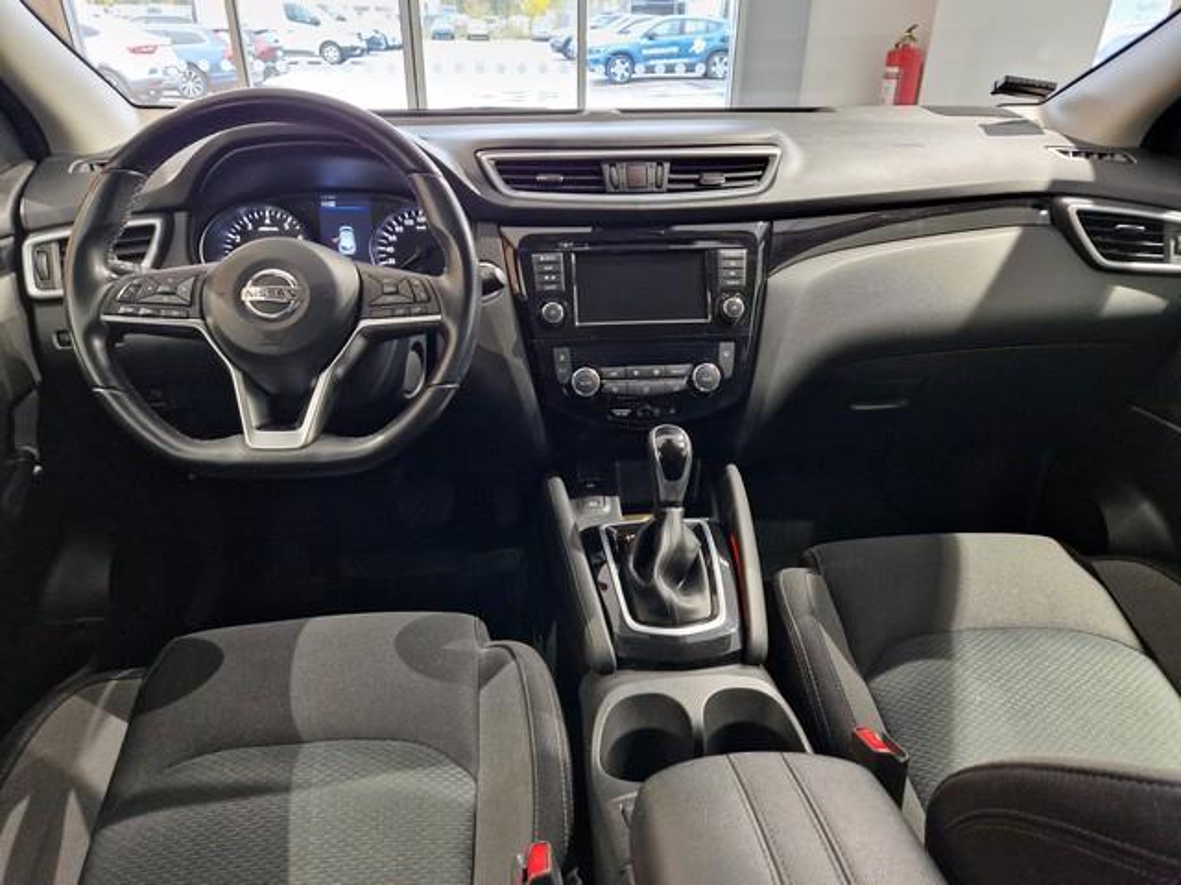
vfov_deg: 58.9
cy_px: 442
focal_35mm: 23
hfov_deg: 73.9
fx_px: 785
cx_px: 590
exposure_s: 1/50
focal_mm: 5.4
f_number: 1.8
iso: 640
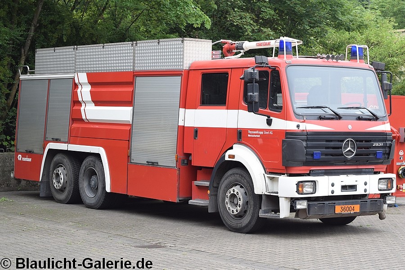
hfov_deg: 27.0
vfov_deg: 18.2
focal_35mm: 75
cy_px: 135
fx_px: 844
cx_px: 202
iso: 360
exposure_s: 1/250
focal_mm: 50
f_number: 8
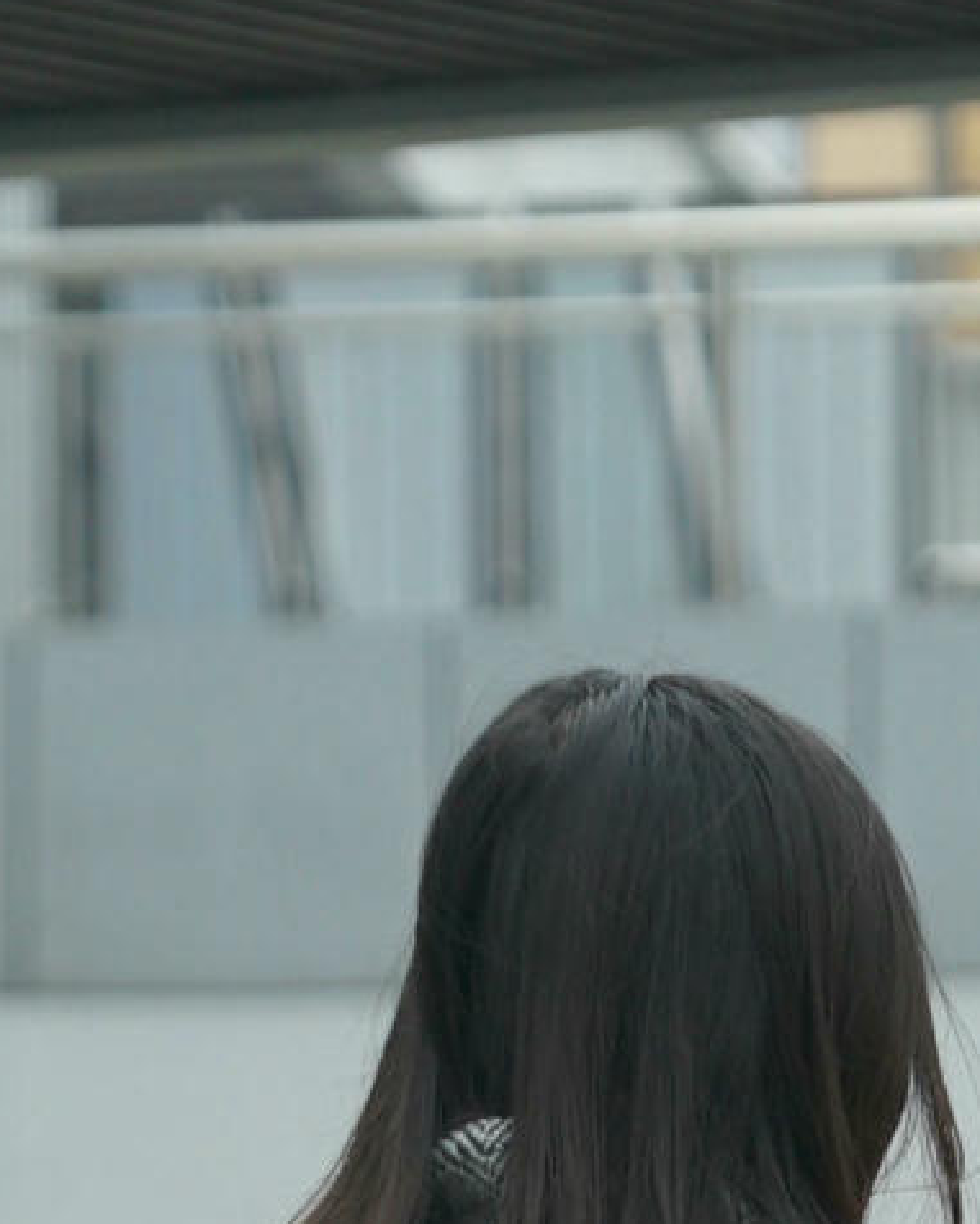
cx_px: 782
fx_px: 22725
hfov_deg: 2.5
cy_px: 2566
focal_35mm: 627
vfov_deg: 3.1
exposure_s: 1/160
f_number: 6.3
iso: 400
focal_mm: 150
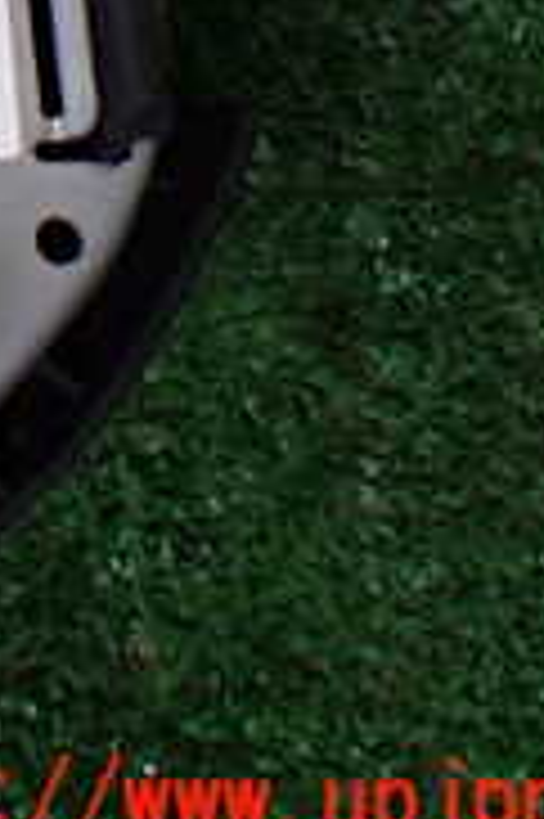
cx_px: -557
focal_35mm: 103
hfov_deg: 11.8
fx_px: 2339
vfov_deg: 18.8
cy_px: -153
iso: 400
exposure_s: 1/125
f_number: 2.3
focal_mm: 5.4
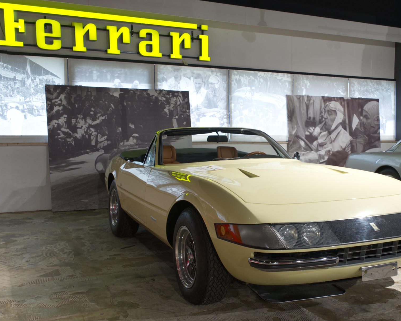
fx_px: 387
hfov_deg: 54.6
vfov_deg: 45.0
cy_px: 156
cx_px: 230
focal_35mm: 33
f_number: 8
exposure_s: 1/3.33
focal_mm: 27.5
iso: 125
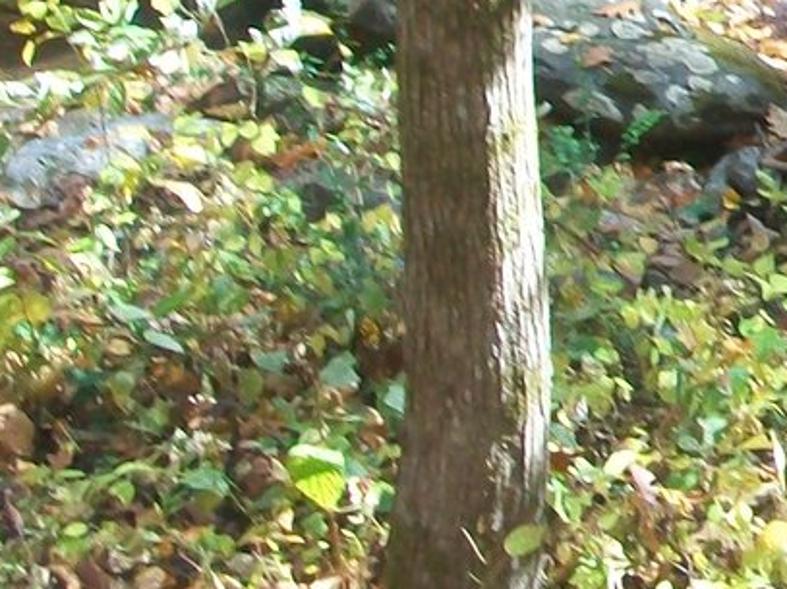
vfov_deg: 7.4
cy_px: -381
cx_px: 1403
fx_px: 4478
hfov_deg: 9.6
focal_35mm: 197
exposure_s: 1/100
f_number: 3.6
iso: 160
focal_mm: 8.8
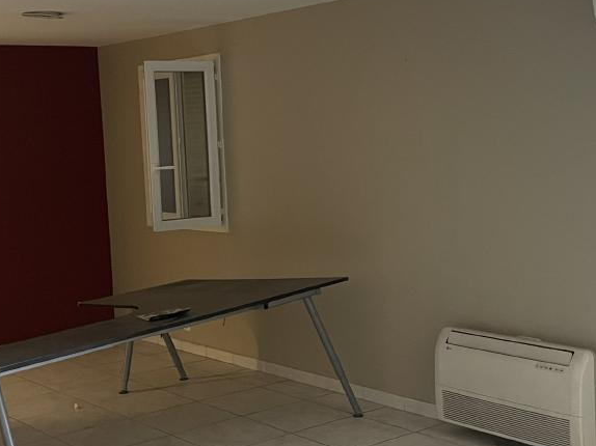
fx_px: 998
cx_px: 317
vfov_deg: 25.2
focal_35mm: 58
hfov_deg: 33.2
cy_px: 221
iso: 500
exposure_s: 1/50
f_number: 1.6
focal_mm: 4.2
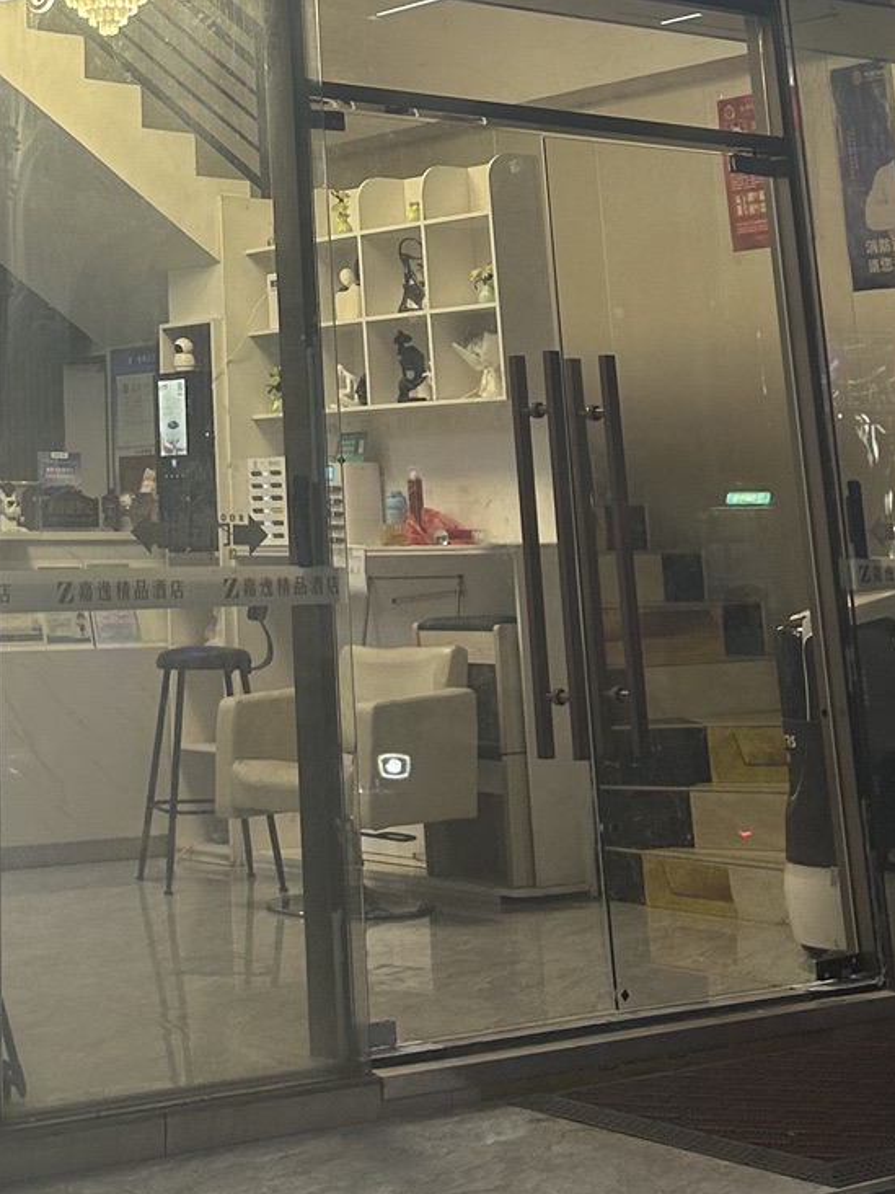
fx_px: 2448
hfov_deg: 20.1
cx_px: 21
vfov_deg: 24.8
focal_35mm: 71
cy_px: -223
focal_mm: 5.7
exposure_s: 1/107
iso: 32
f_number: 1.5
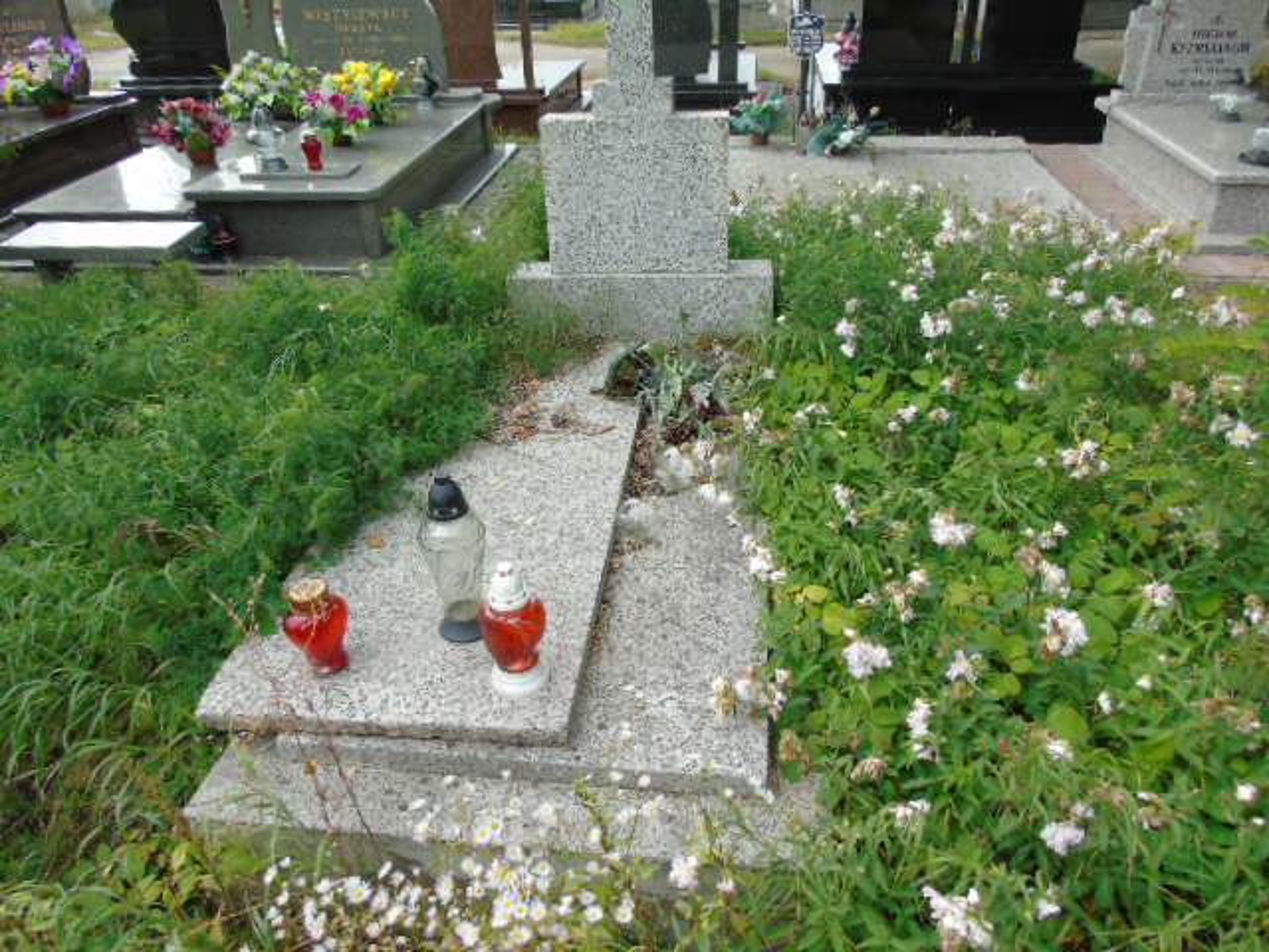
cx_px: 634
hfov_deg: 69.4
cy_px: 476
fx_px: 916
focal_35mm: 25
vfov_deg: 54.9
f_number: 3.4
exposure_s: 1/200
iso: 80
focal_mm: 4.4
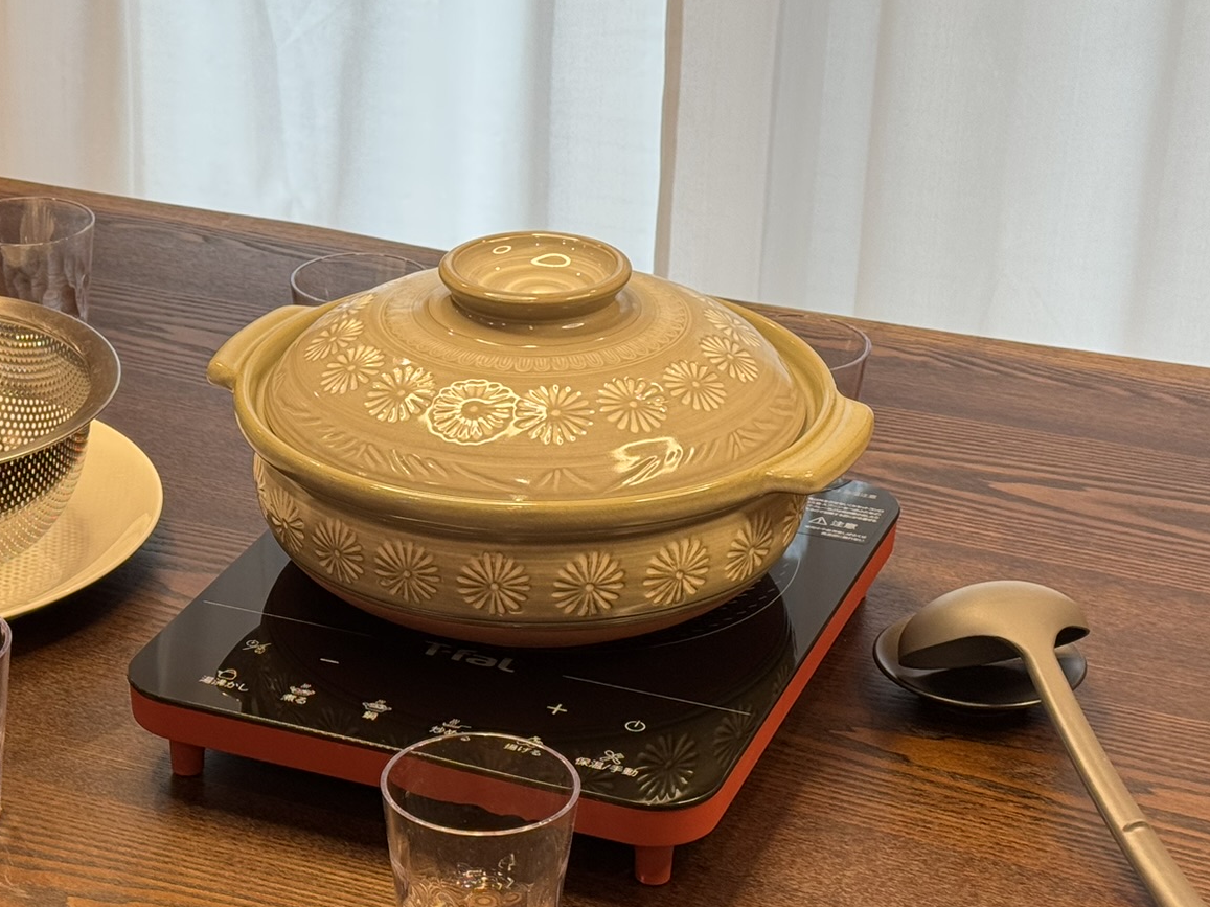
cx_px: 294
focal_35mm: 85
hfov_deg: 22.8
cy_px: 641
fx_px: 2970
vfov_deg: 17.3
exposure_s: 1/100
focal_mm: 6.76
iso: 125
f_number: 1.78
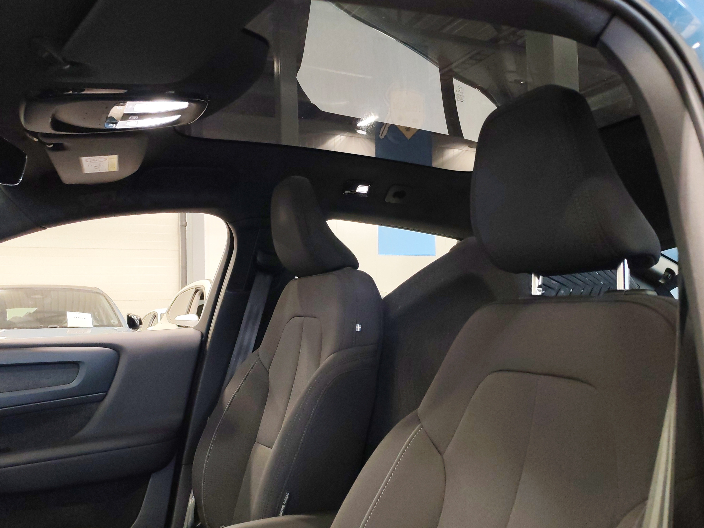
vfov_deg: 42.9
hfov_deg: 55.4
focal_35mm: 33
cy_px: 264
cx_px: 352
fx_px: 671
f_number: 1.9
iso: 1000
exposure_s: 1/100
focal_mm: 6.12
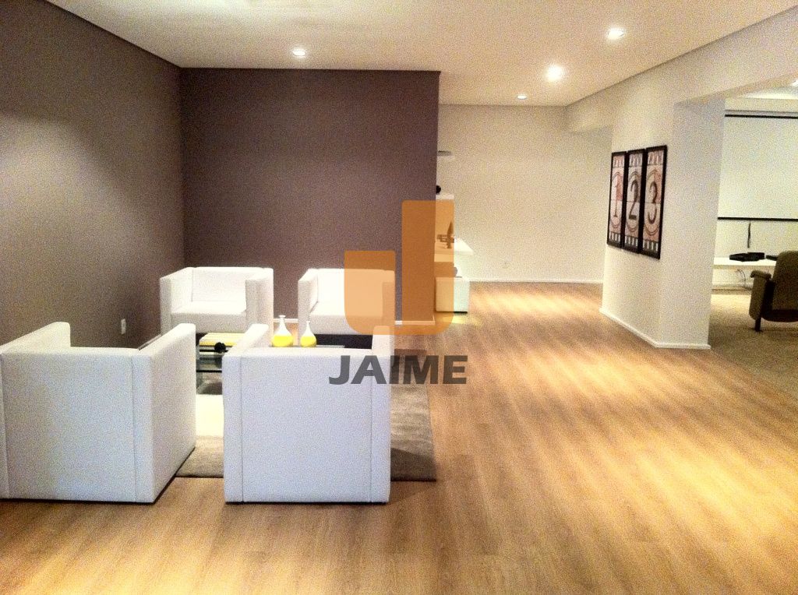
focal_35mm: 35
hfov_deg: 52.7
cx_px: 399
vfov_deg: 40.6
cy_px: 298
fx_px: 805
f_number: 2.8
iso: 500
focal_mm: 3.85
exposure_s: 1/15
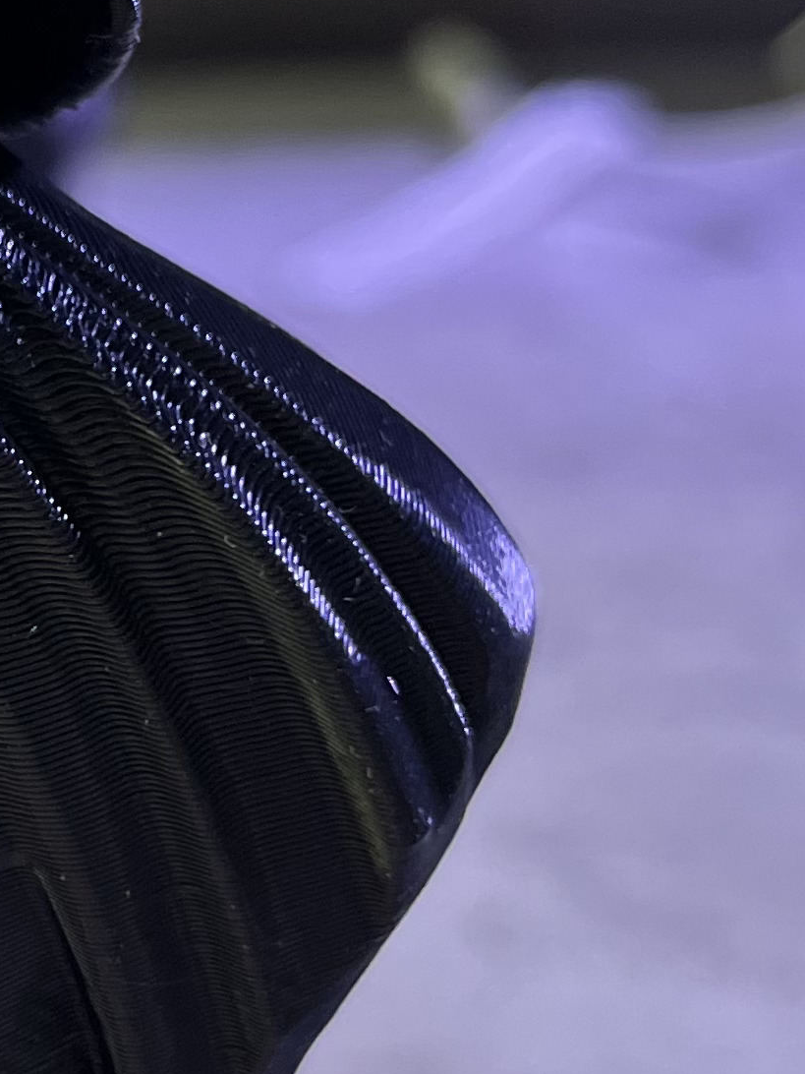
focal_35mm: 96
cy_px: 583
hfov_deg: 14.5
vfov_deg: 20.4
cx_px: -334
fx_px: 2977
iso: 400
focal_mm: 5.1
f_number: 1.6
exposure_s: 1/33
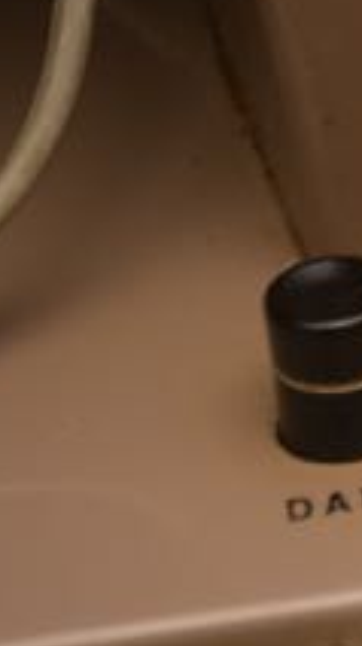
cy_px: 21
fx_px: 6077
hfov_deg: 3.4
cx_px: 888
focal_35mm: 356
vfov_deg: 6.1
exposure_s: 1/125
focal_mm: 75
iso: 200
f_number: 7.1
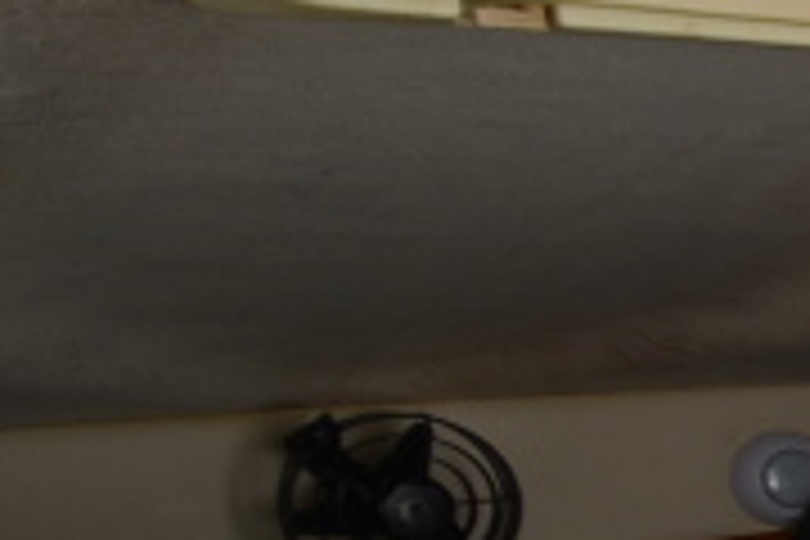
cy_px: 562
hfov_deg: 14.7
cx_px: 1991
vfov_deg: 17.7
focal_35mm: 75
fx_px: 1687
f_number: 6.3
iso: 200
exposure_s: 1/250
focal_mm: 10
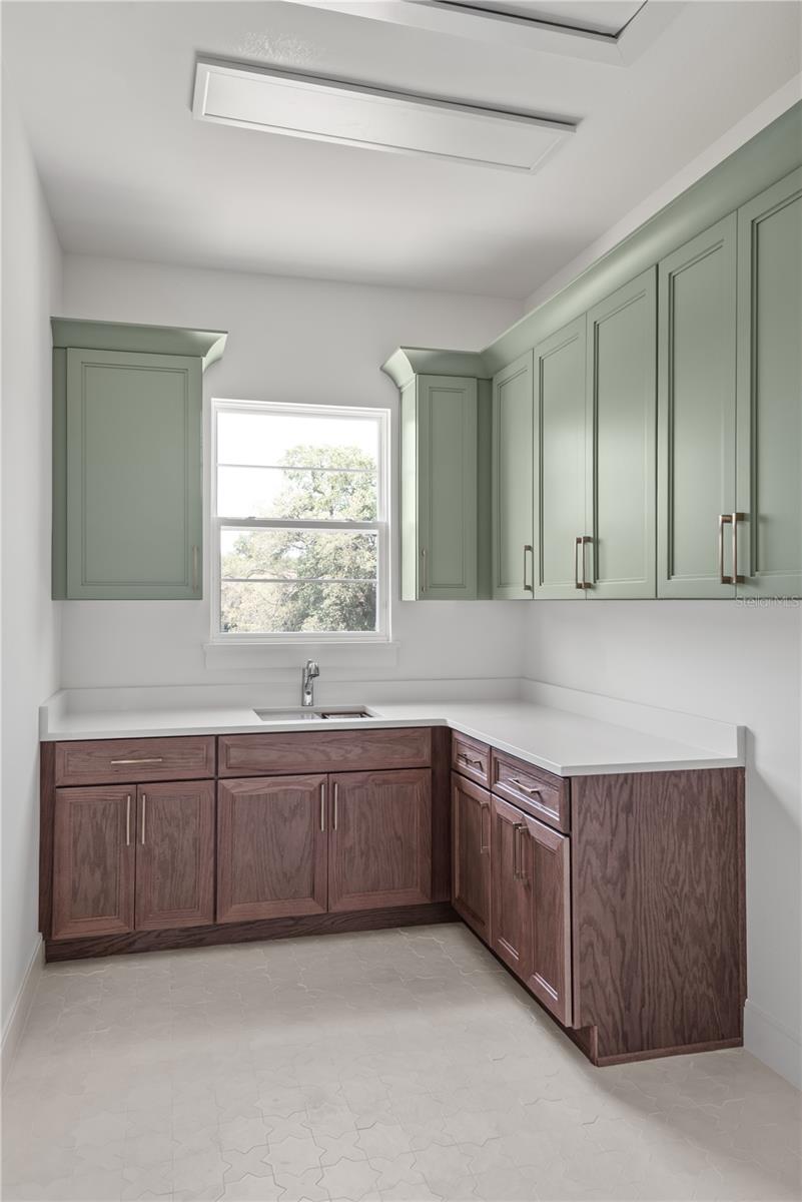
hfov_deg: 55.1
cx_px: 401
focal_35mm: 23
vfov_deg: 76.1
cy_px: 601
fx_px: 768
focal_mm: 23
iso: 250
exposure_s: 1/2.5
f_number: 8
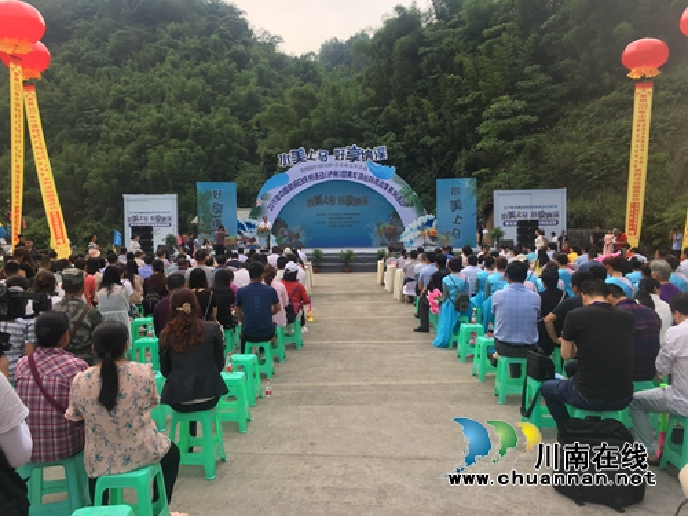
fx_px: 576
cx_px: 344
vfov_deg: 48.2
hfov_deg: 61.7
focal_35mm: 29
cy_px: 258
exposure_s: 1/561
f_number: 2.2
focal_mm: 4.15
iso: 25
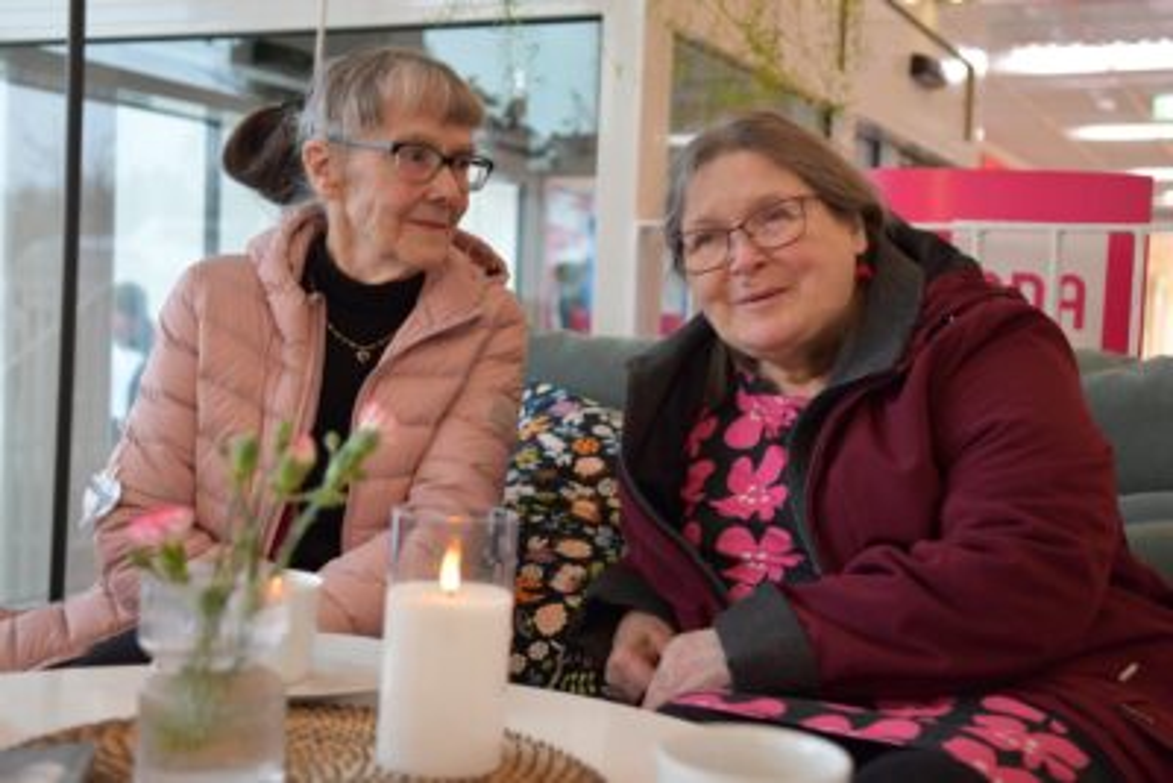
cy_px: 392
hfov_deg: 42.7
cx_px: 586
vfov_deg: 29.3
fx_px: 1499
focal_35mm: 46
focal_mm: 31
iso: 640
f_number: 2.8
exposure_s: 1/30
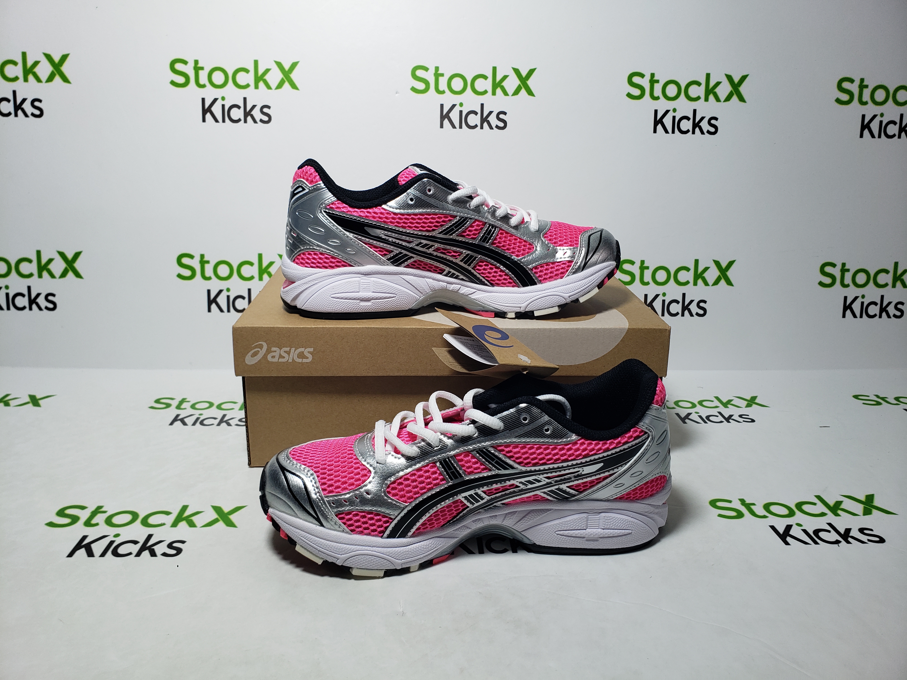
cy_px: 340
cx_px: 454
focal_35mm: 26
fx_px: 681
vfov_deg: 53.1
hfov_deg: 67.3
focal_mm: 4.3
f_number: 2.4
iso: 50
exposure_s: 1/232
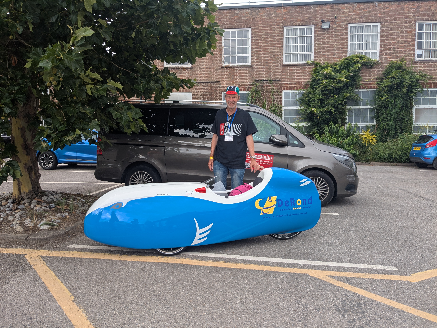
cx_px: 218
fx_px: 341
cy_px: 164
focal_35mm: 27
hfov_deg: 65.3
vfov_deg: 51.4
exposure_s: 1/709
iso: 48
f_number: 1.73
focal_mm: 4.38
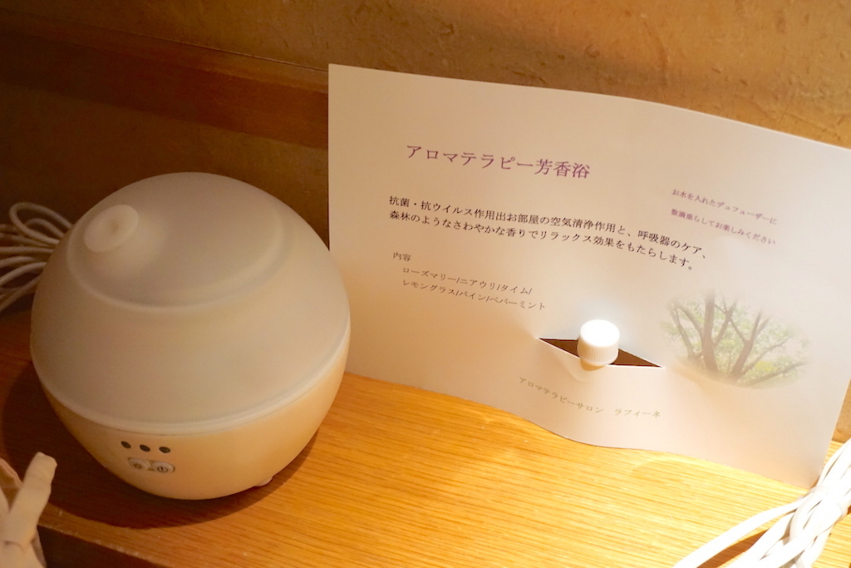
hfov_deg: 41.1
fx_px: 1135
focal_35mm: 48
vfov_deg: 28.1
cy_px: 284
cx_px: 426
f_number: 5
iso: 3200
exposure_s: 1/125
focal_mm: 32
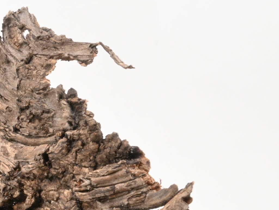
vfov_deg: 14.1
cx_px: -155
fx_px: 830
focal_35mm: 103
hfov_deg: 17.0
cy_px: 220
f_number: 22
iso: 640
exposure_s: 1/15
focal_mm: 17.5
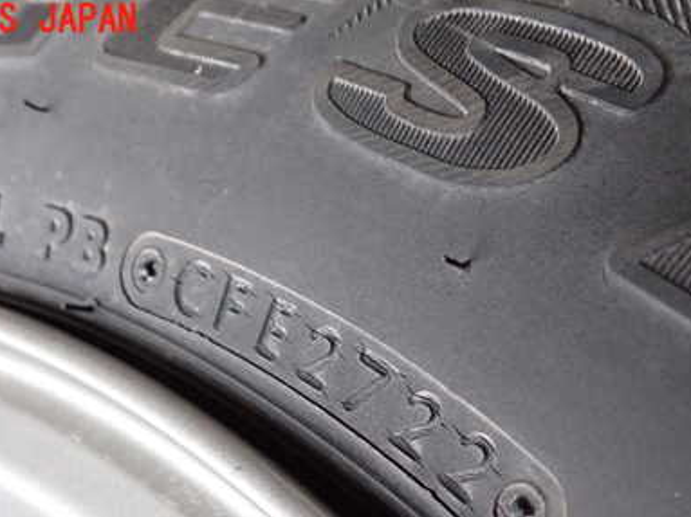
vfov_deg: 30.2
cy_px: 404
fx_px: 938
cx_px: 350
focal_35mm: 47
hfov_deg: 40.4
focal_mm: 5.4
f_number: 2.3
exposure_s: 1/160
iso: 800
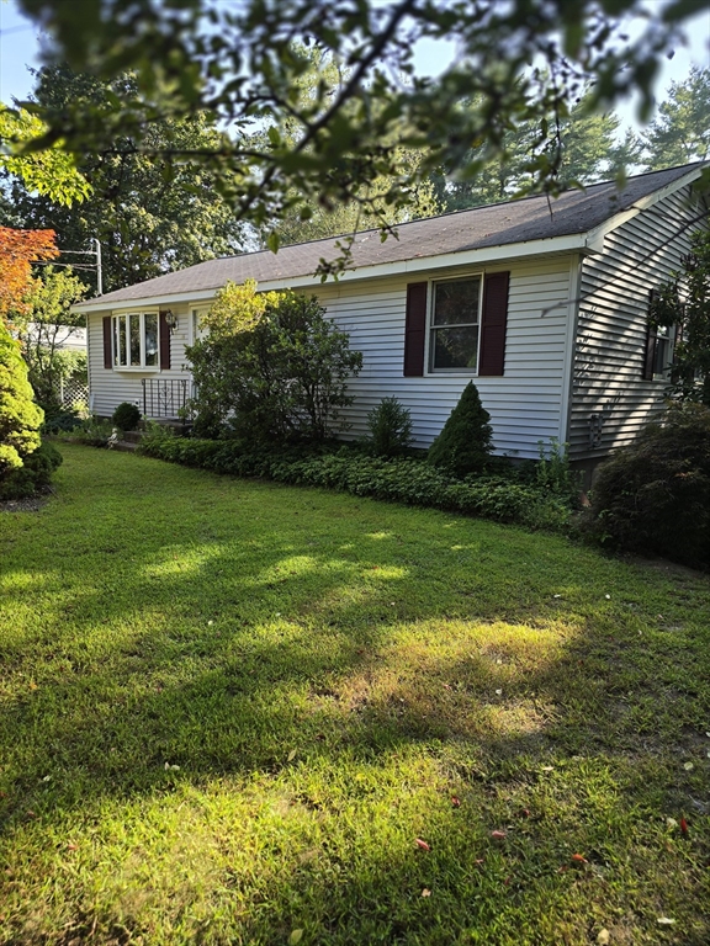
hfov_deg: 58.9
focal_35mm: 23
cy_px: 473
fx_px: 629
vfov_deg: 73.9
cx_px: 355
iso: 12
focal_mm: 6.3
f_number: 1.7
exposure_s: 1/159
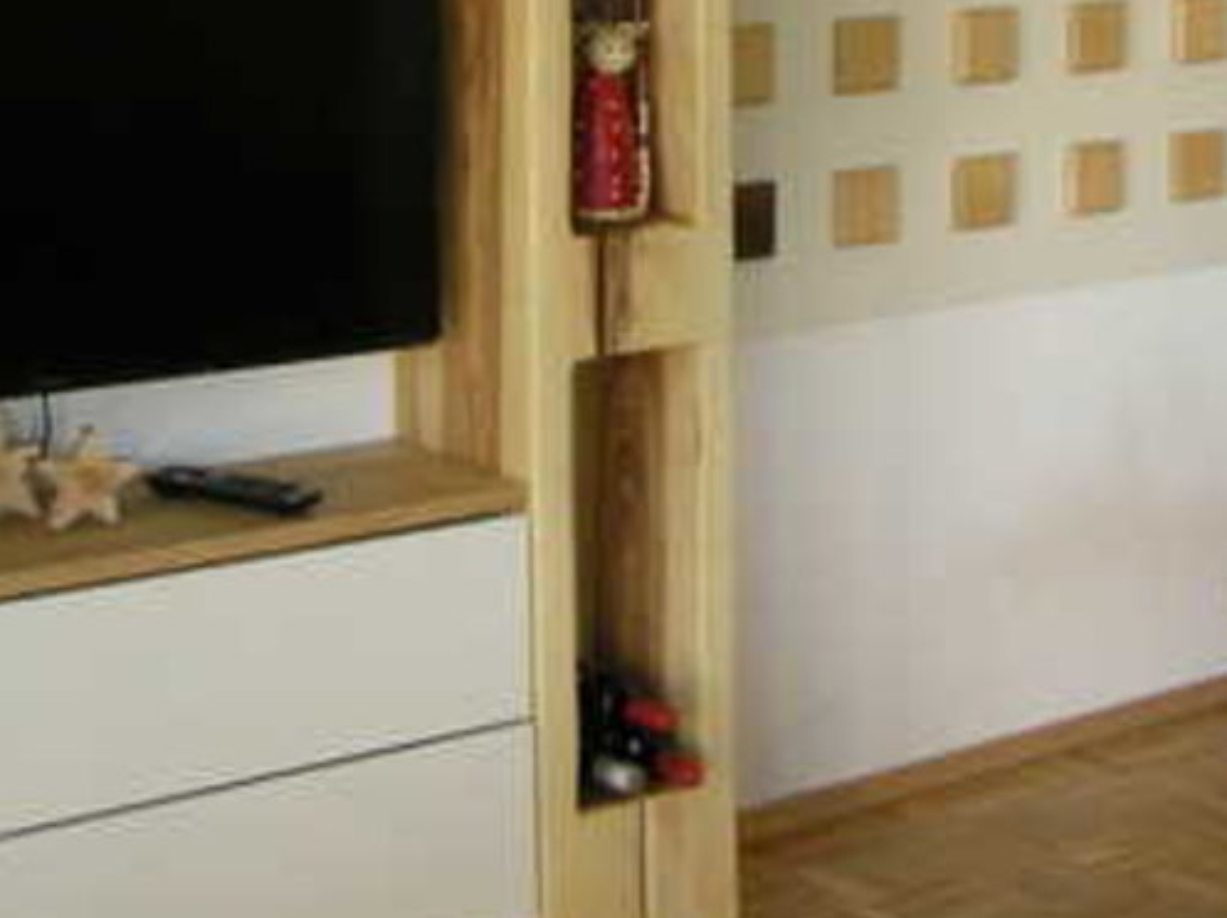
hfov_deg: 21.7
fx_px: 3082
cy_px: 59
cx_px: 1242
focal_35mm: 87
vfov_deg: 16.7
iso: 315
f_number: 2.7
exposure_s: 1/61
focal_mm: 7.5
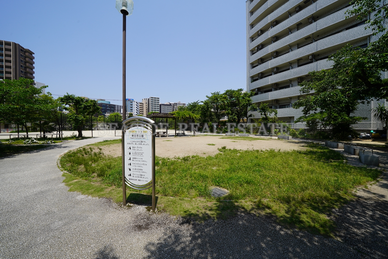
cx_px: 194
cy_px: 130
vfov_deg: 90.0
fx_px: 129
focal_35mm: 12
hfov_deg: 112.6
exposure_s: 1/160
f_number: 10
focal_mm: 12
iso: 100
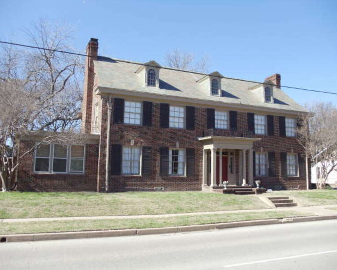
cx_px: 175
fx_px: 459
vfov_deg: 32.8
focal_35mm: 46
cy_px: 135
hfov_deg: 40.3
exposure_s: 1/160
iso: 100
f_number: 7.1
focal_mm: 6
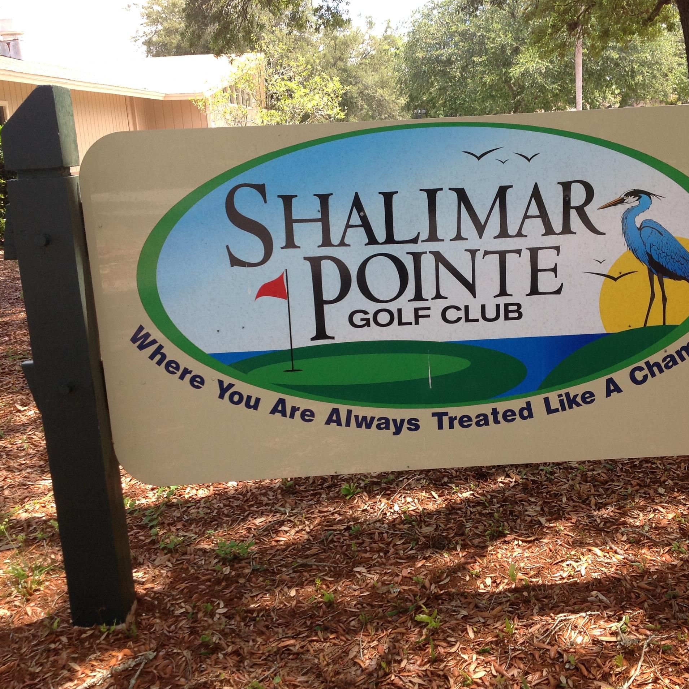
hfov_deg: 39.8
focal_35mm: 42
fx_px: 946
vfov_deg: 40.0
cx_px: 416
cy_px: 341
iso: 50
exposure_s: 1/340
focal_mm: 4.28
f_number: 2.4
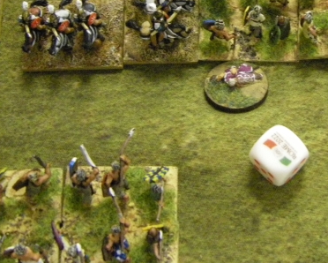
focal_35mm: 77
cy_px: 19
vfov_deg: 19.5
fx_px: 748
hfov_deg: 24.2
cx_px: 275
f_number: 3.5
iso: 800
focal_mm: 6.3
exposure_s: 1/40
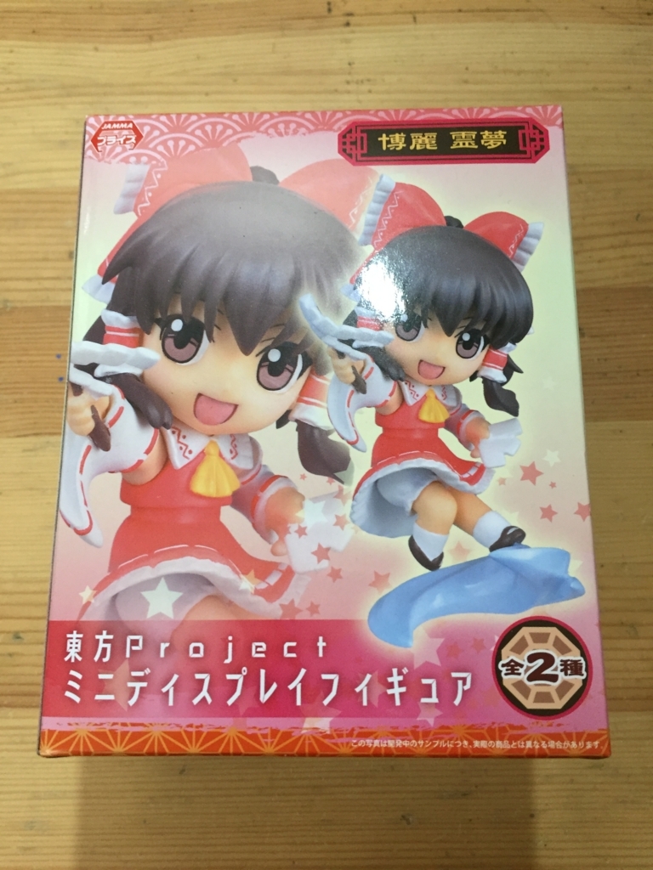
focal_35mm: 29
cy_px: 435
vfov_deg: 61.7
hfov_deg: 48.2
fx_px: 729
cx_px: 326
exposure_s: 1/33
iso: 160
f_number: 2.2
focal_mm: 4.15
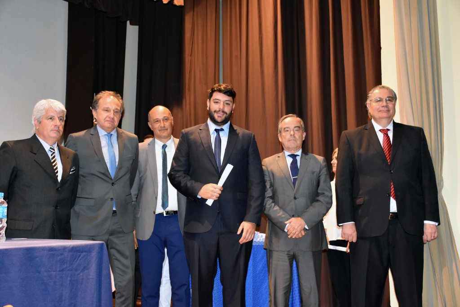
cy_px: 154
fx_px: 498
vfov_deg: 34.2
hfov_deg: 49.5
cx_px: 230
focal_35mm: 39
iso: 2500
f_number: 3.8
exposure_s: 1/60
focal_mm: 26
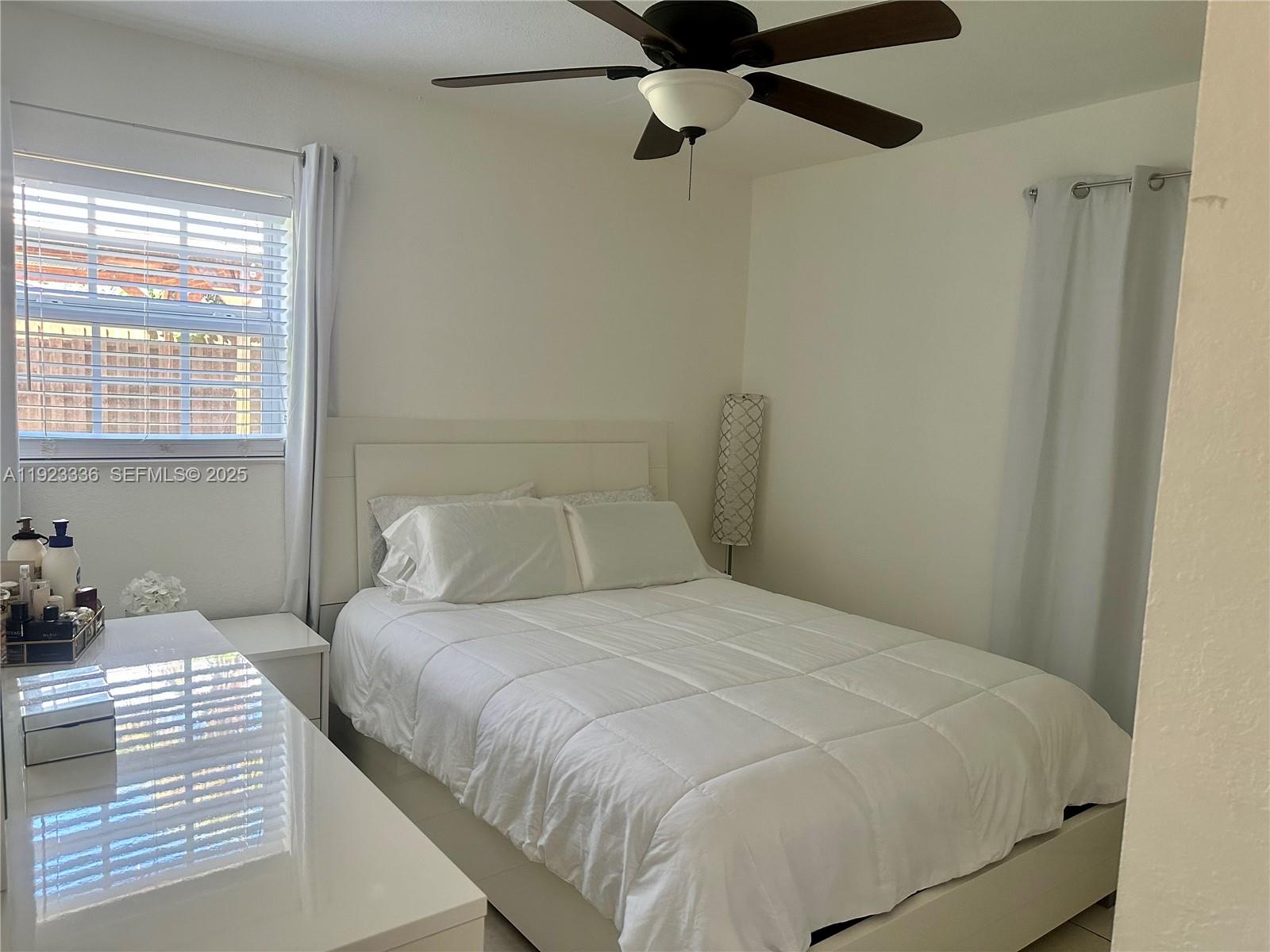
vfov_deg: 56.8
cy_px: 476
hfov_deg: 71.6
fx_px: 881
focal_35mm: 24
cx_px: 635
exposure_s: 1/66
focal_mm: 6.86
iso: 250
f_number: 1.78
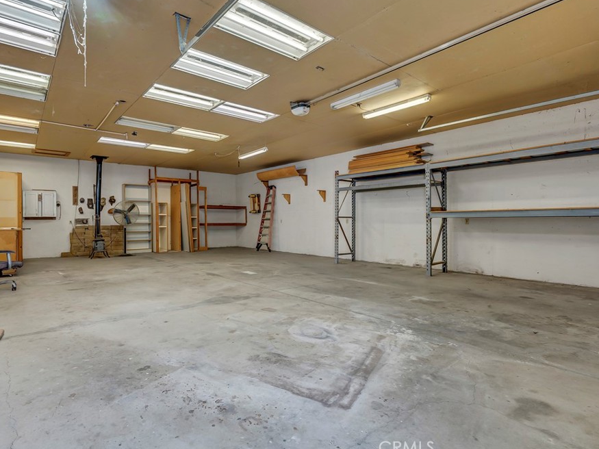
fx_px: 311
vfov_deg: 71.6
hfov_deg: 87.2
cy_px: 223
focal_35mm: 18
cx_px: 257
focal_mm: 16
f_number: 10
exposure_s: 1/3.33
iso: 80
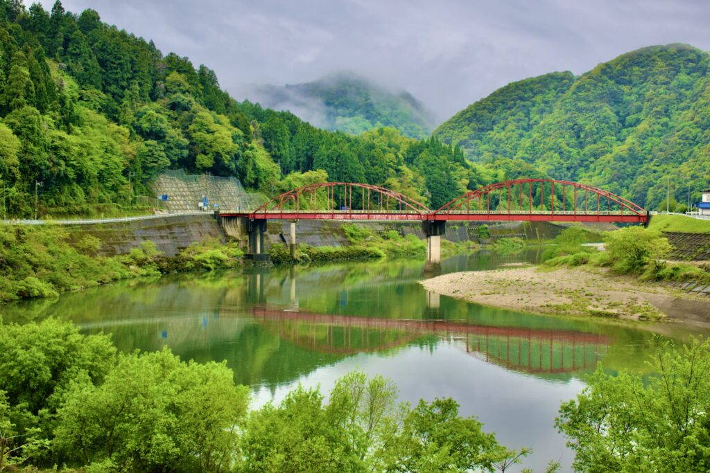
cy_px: 236
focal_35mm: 54
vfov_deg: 25.1
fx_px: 1065
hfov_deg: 36.9
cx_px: 355
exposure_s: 1/800
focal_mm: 36
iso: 450
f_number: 4.8
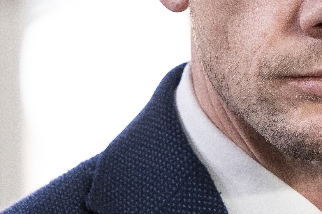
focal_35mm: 1069
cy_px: 62
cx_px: 274
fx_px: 9558
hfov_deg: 1.9
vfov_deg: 1.3
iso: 2000
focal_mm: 200
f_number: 2.8
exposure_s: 1/320
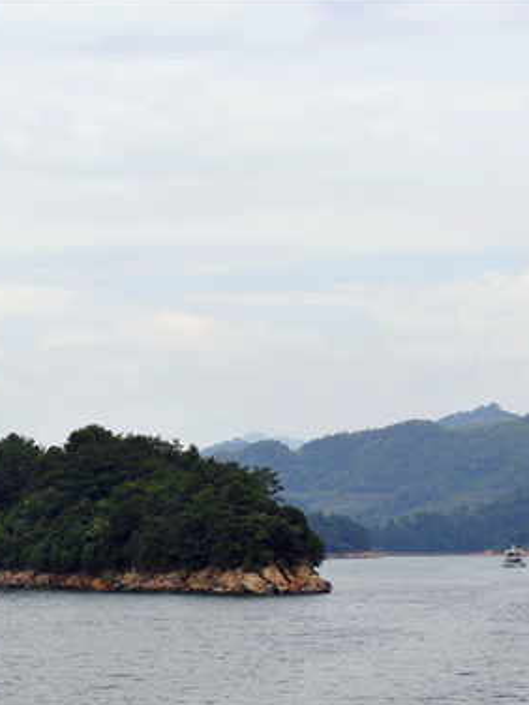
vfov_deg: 13.8
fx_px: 2914
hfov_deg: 10.4
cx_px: 184
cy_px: 489
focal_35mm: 143
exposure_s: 1/250
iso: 200
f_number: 13
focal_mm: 70
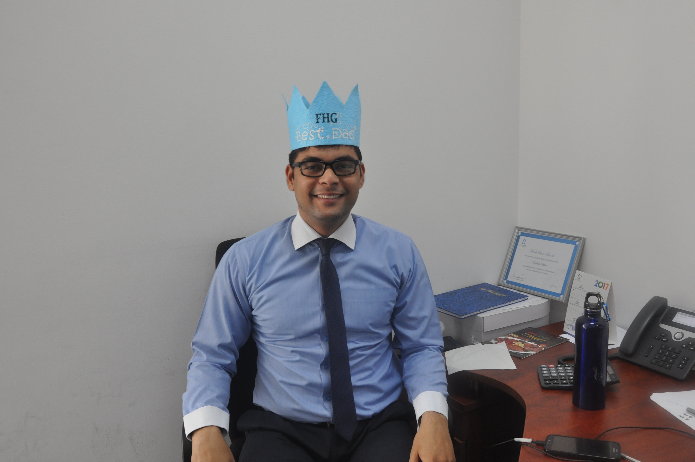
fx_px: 607
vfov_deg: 41.6
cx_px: 348
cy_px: 231
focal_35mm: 32
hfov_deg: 59.6
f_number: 7.1
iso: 800
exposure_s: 1/50
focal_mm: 21
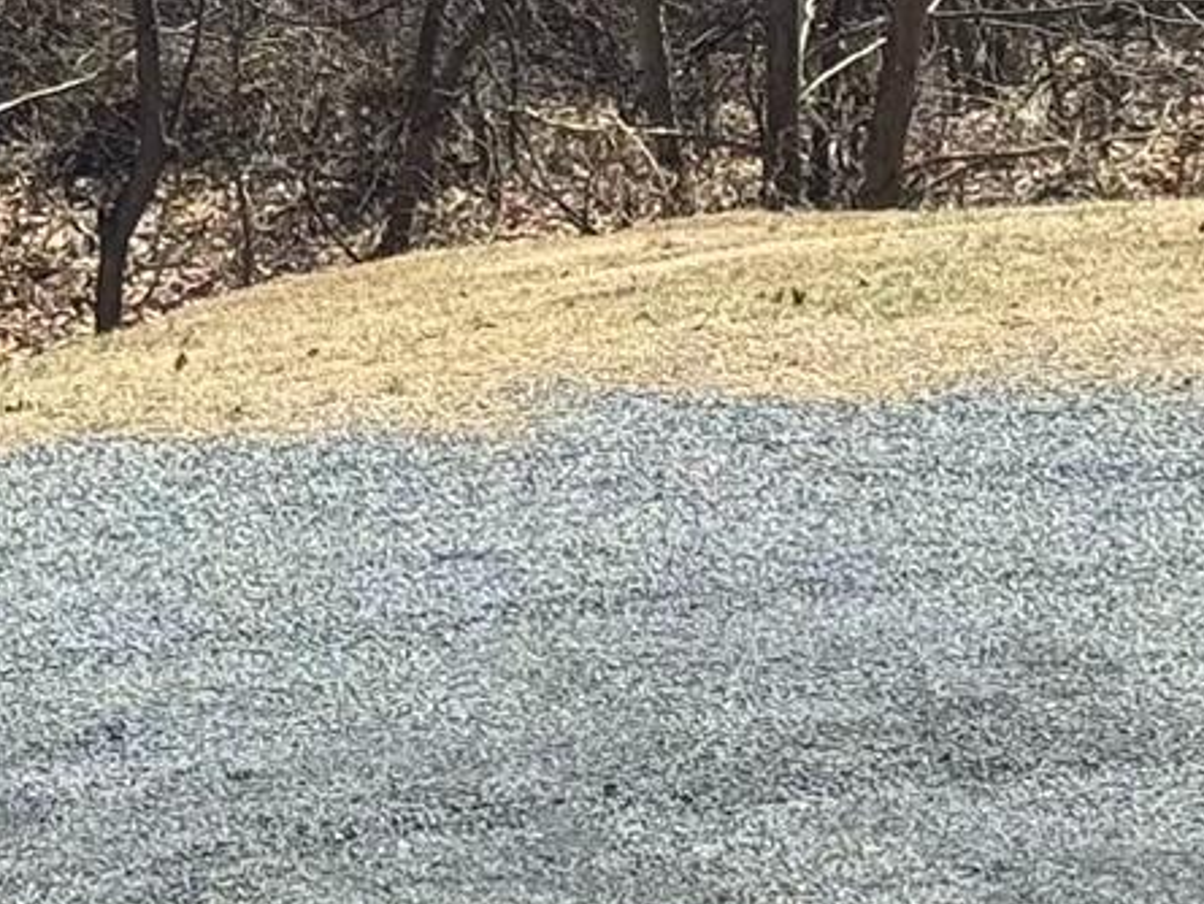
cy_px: -1012
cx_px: 660
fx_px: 7689
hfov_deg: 9.0
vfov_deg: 6.5
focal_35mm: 221
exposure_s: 1/2833
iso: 64
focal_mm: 6.76
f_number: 1.78
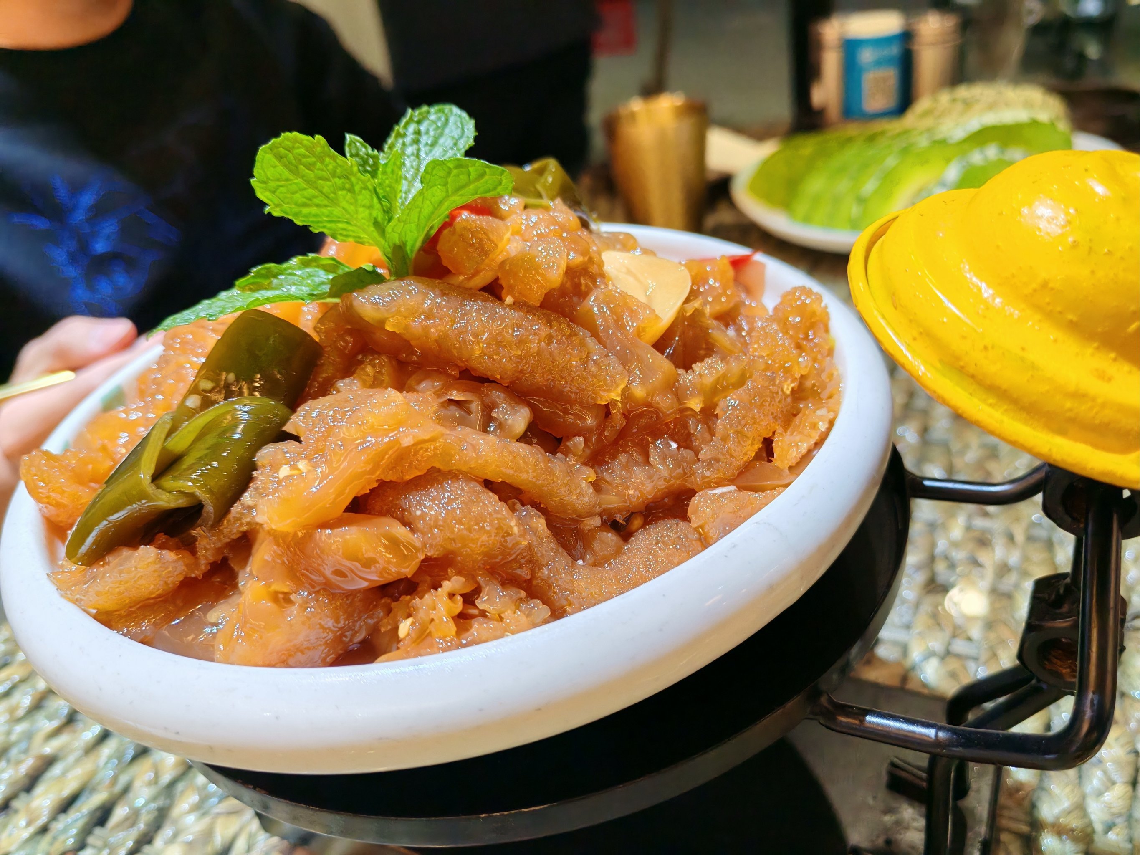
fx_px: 889
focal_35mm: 27
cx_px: 570
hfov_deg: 65.3
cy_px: 428
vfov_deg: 51.4
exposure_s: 1/100
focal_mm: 5.52
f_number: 1.95
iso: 160
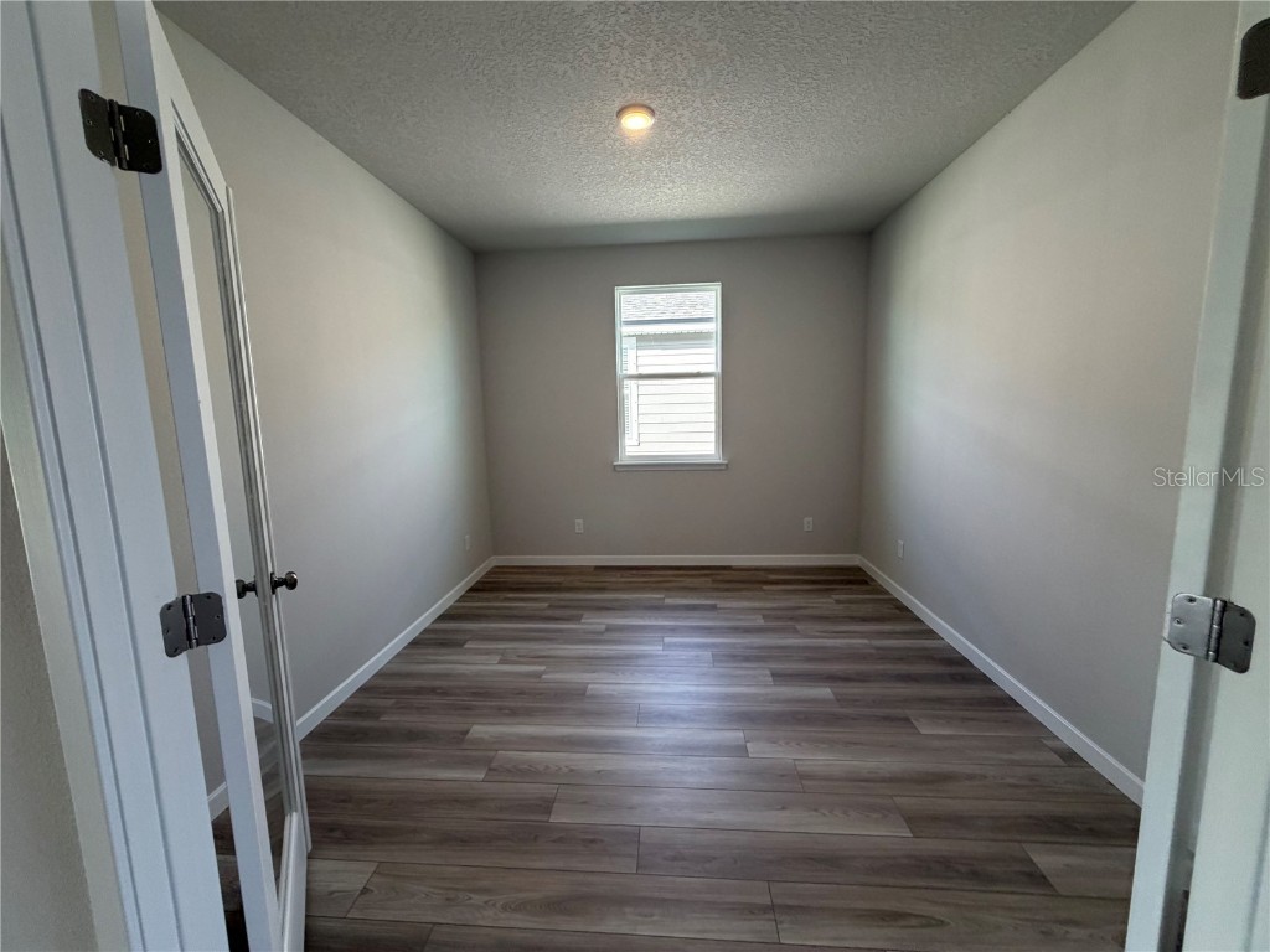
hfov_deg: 102.1
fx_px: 514
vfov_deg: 85.7
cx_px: 635
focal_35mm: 14
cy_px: 476
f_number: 2.2
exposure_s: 1/120
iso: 200
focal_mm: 2.22
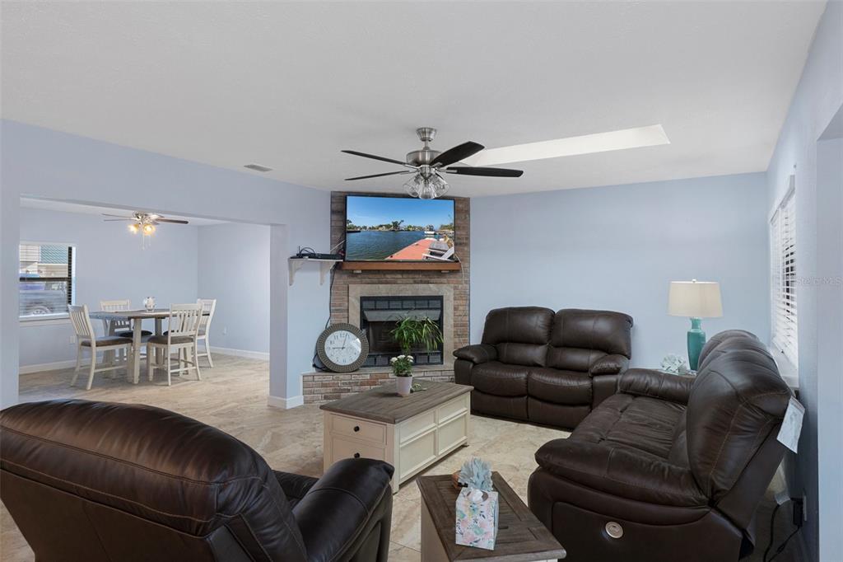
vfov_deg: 63.2
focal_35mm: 20
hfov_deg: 85.4
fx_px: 456
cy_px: 281
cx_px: 422
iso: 320
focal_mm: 13
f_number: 8
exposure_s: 1/4
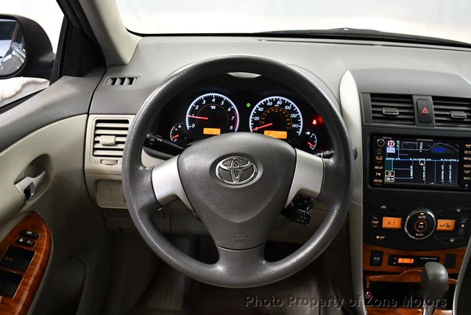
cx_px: 236
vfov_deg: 36.9
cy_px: 158
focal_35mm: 36
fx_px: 471
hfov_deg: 53.1
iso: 3200
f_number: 3.5
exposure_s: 1/125
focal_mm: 18
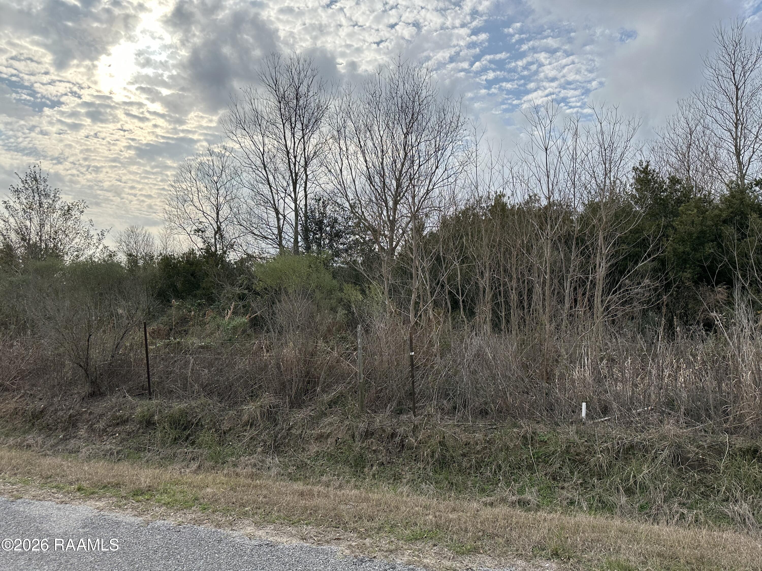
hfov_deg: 71.6
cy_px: 286
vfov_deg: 56.8
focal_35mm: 24
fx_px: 528
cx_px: 381
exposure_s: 1/4348
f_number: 1.78
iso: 80
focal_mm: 6.86
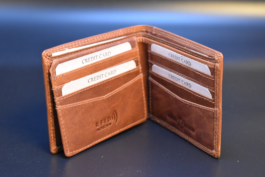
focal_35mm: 72
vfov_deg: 18.9
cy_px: 88
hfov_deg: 28.1
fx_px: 530
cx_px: 132
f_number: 5.3
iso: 3200
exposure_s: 1/60
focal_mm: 48
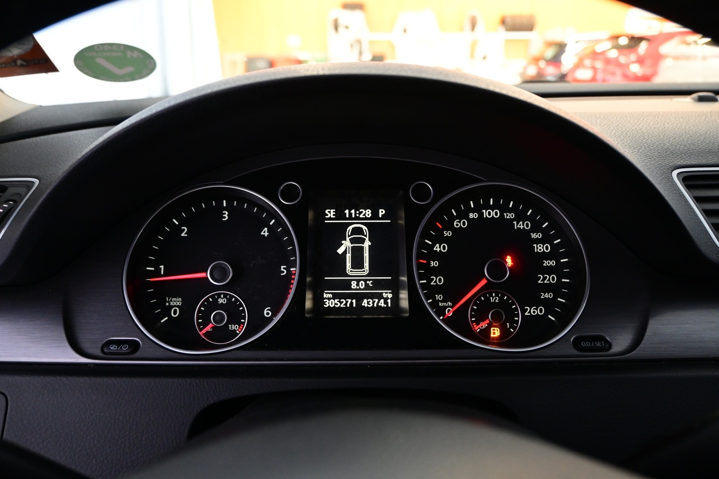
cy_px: 240
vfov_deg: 44.6
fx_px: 584
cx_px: 360
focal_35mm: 29
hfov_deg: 63.2
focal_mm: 19.5
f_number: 3.8
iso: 1600
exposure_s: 1/30
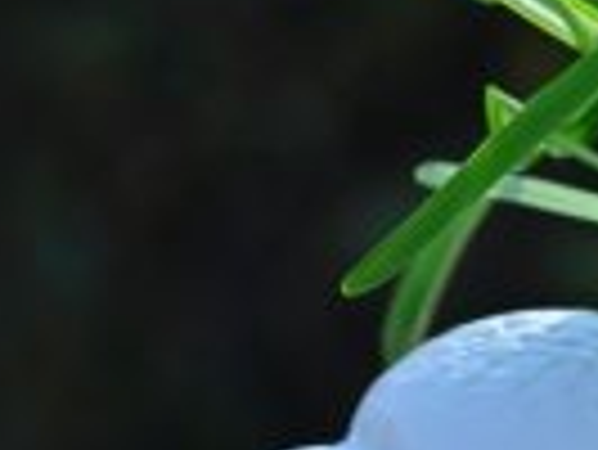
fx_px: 9060
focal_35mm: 524
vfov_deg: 2.8
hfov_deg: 3.8
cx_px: 508
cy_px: -90
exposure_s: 1/1250
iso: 200
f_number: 4.5
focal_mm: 105
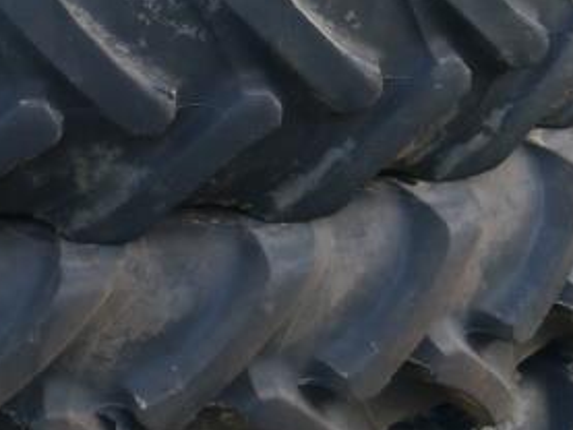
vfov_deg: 13.3
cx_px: 33
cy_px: 91
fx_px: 1838
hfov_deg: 17.4
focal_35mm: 111
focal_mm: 15
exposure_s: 1/60
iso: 160
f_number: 3.6
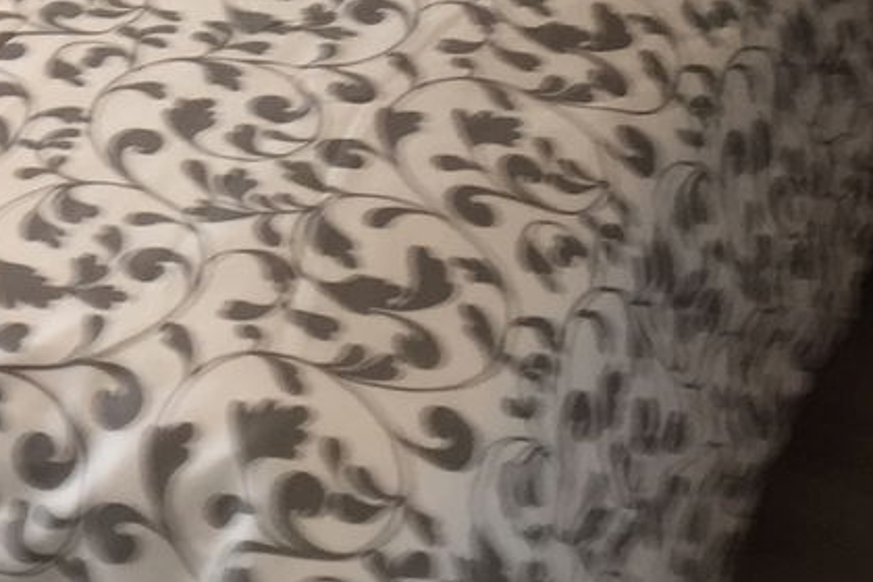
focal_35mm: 115
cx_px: -224
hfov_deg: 16.9
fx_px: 2789
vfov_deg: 11.3
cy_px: -341
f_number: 2.2
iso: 40
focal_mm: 4.15
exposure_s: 1/50
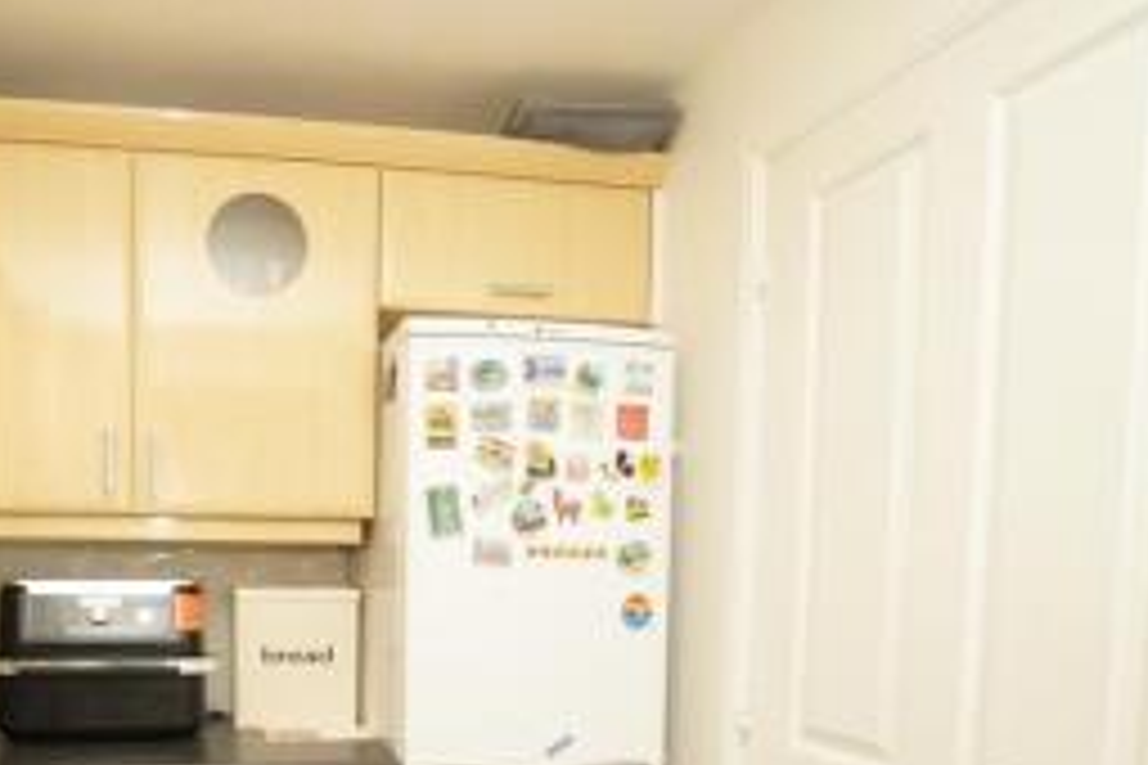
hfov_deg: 62.8
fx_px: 893
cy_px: 632
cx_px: 329
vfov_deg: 43.8
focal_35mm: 28
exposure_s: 1/60
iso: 4000
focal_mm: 10
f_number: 4
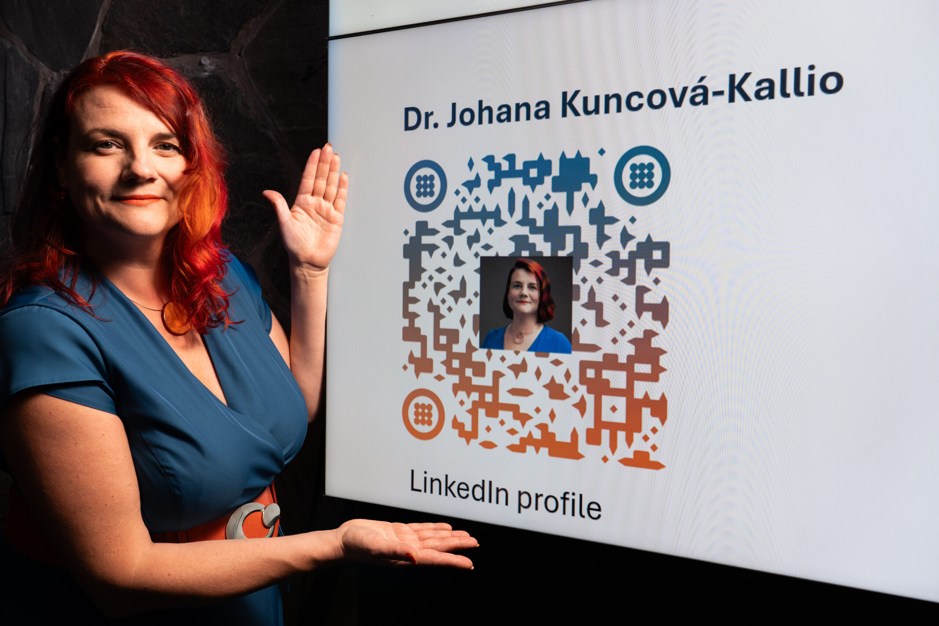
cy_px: 313
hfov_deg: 54.4
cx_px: 470
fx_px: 913
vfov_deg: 37.9
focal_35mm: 35
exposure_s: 1/60
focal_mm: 35
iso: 200
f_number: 7.1
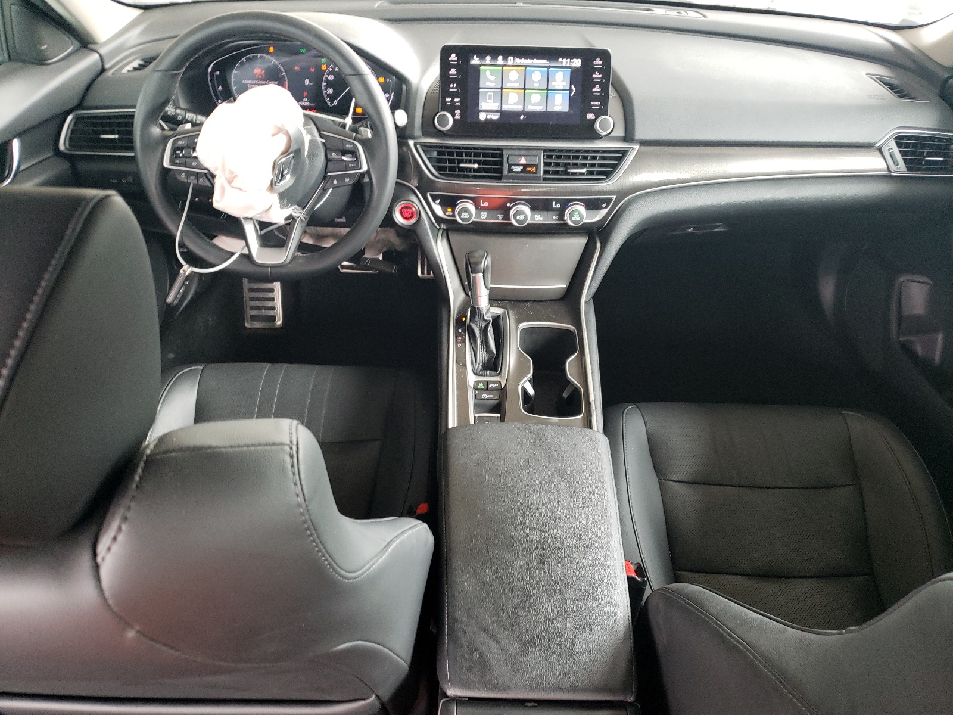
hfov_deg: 67.3
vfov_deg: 53.1
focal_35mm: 26
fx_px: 716
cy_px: 358
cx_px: 476
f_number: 1.5
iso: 178
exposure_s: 1/50
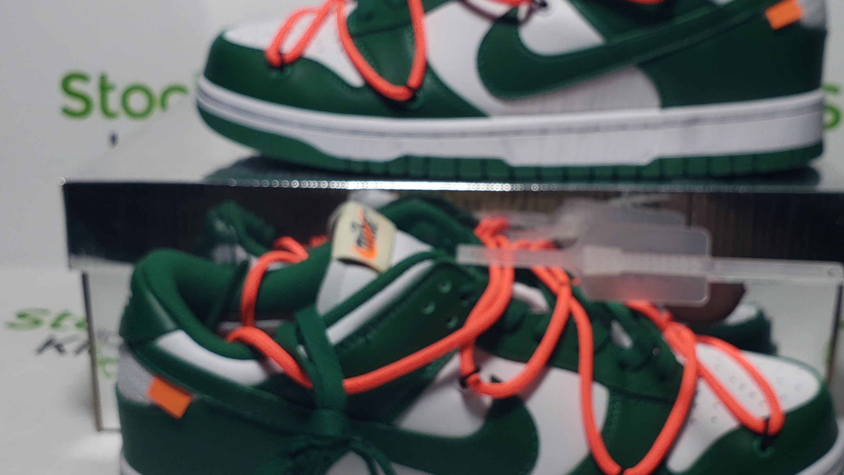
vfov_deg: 26.0
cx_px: 495
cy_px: 261
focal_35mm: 46
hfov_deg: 44.4
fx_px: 1030
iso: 50
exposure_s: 1/315
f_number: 2.4
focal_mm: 4.3
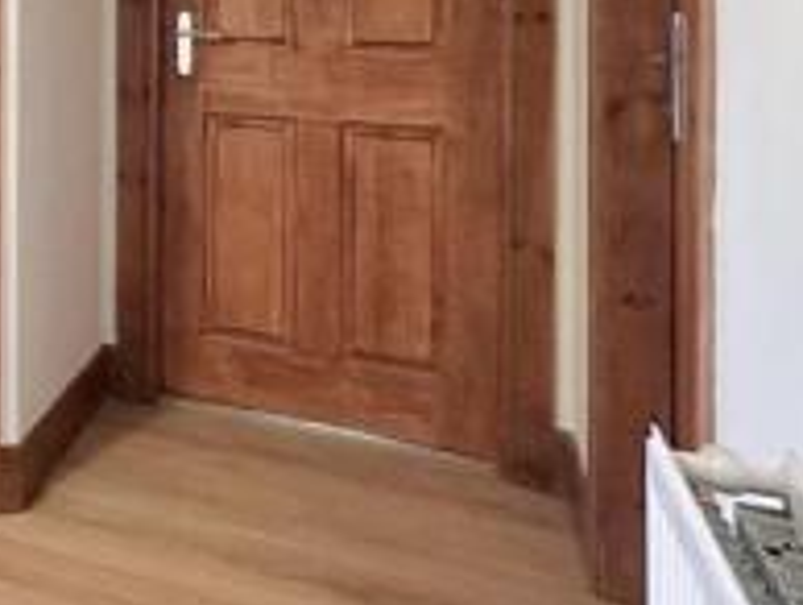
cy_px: -44
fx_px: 975
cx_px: -284
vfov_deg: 31.0
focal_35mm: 42
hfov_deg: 31.9
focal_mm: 2.22
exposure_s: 1/50
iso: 250
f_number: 2.2
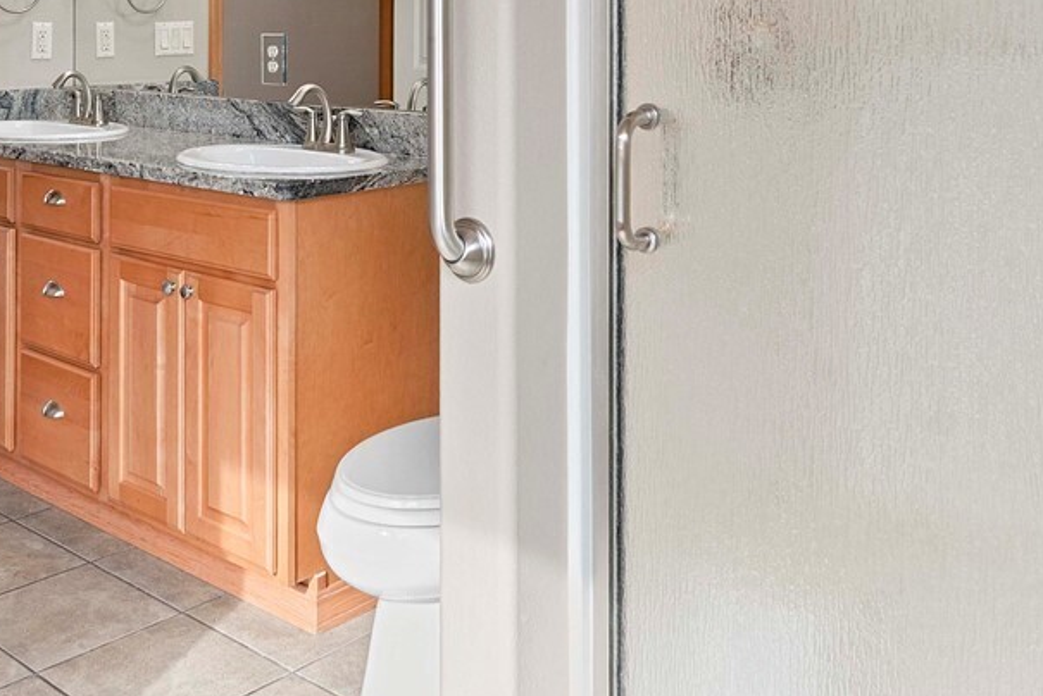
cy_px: 8
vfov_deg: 29.9
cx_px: 359
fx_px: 1217
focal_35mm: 42
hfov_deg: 45.8
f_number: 8
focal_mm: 15
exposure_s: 1/15
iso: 200
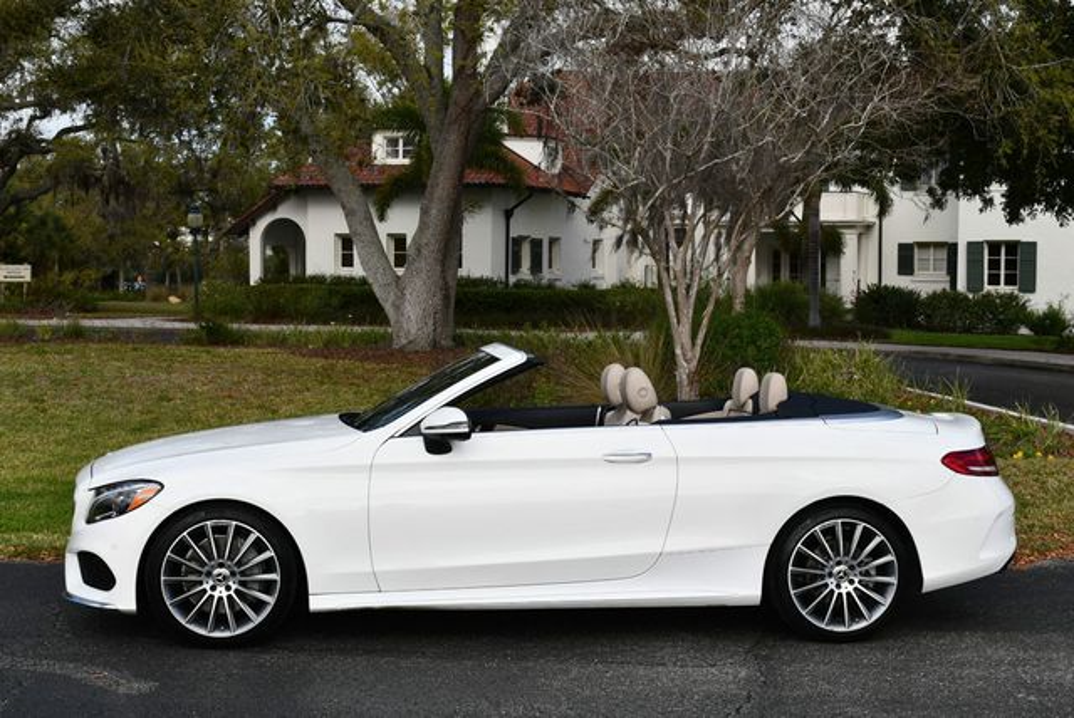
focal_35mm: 56
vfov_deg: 24.2
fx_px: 1672
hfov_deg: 35.6
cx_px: 537
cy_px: 359
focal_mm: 28
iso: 100
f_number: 8
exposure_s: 1/250
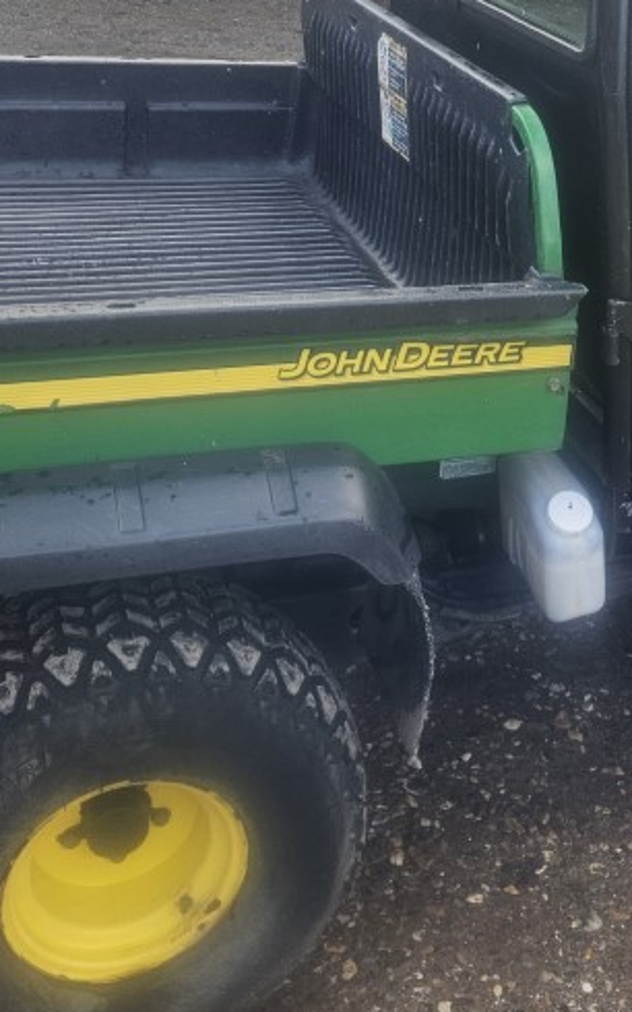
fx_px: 1406
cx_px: 512
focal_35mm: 51
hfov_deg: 24.9
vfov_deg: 38.4
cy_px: 233
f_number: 1.8
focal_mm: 5.4
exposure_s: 1/190
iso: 50
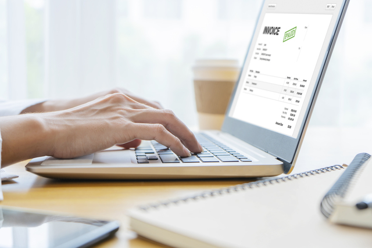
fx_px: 517
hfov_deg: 39.6
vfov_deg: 27.0
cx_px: 186
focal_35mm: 50
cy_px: 124
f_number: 4.5
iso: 200
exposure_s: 1/125
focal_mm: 50
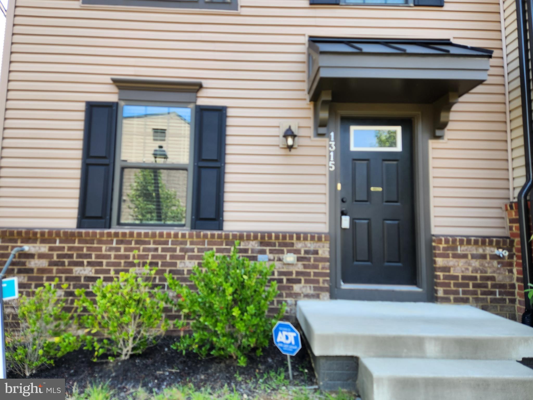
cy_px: 200
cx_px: 266
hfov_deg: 73.9
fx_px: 354
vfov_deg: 58.9
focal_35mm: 23
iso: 25
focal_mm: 5.4
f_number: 1.8
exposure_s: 1/180
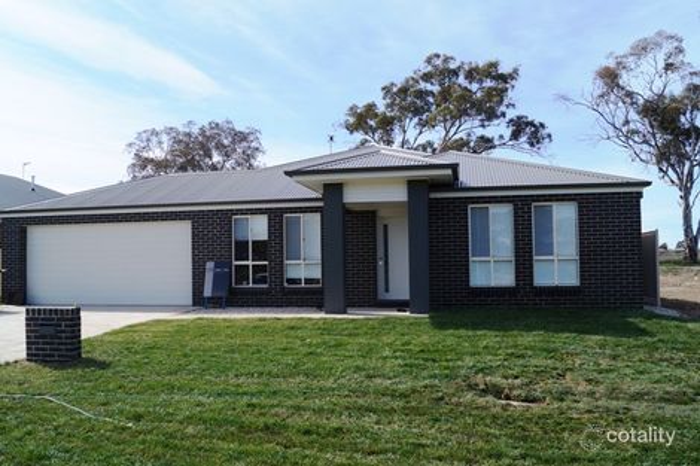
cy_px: 233
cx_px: 350
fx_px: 525
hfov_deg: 67.4
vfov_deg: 47.9
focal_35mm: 27
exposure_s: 1/1000
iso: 400
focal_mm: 18
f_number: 8
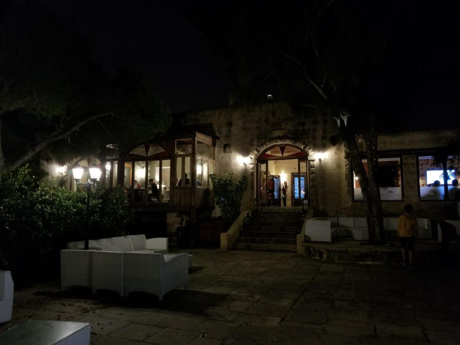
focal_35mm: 26
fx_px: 346
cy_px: 172
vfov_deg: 53.1
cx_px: 230
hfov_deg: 67.3
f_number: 1.7
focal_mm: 4.25
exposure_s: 1/11
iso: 250
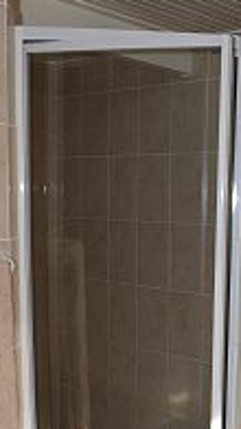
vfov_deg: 35.9
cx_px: 238
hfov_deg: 20.4
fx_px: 649
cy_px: 316
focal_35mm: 57
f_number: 8
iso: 200
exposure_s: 1/250
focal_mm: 16
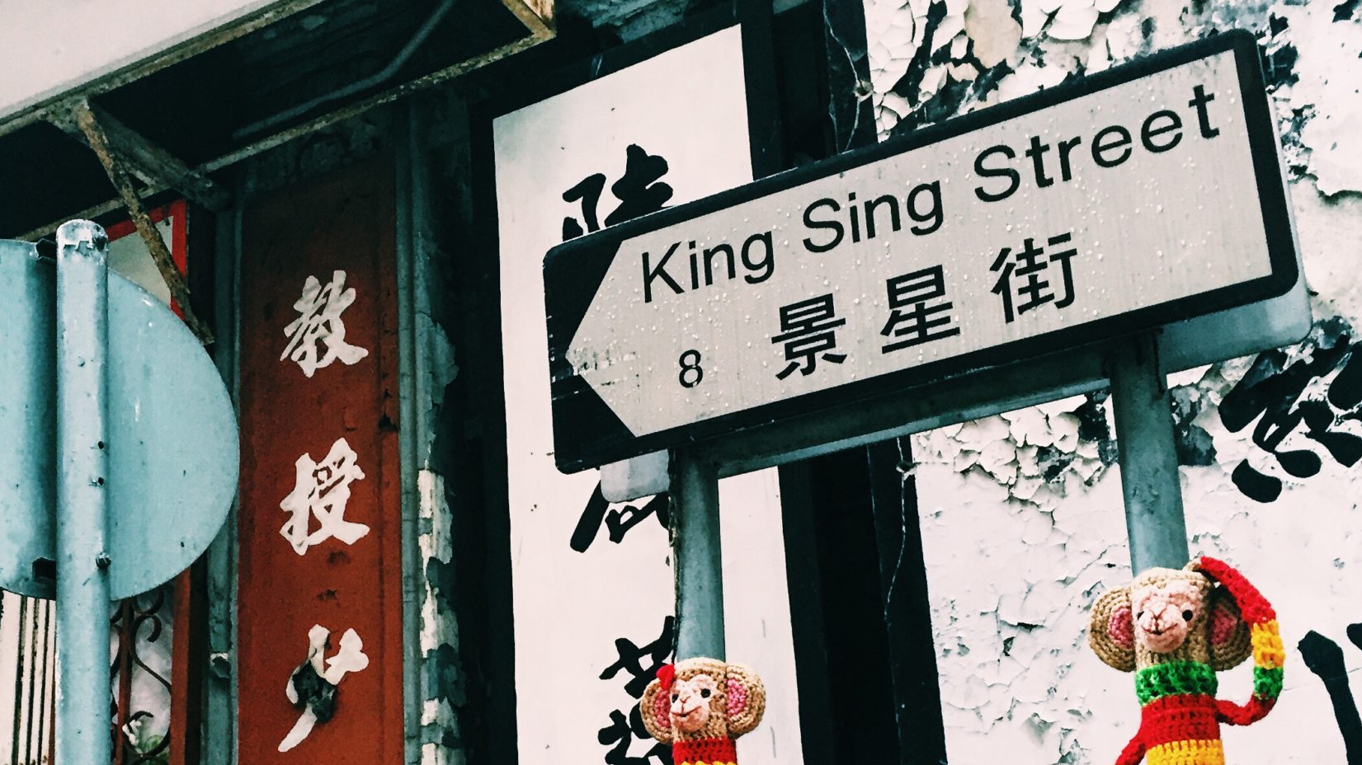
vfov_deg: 24.0
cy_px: 621
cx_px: 549
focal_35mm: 49
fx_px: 1769
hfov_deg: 41.9
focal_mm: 4.15
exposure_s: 1/33
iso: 64
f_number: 2.2
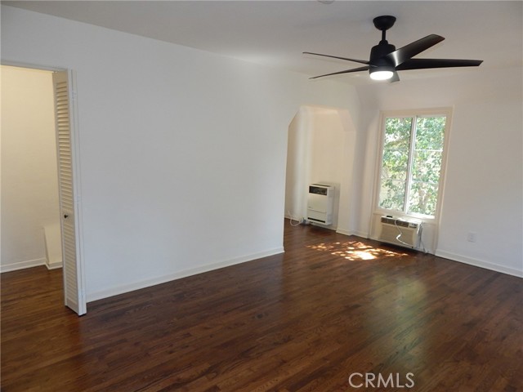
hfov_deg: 76.4
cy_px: 196
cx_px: 262
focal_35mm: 22
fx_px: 332
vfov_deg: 61.1
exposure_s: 1/30
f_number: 3
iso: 200
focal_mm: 4
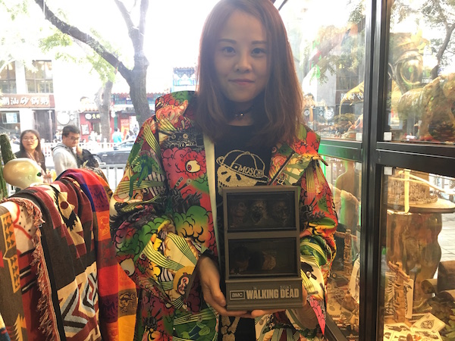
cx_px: 228
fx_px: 381
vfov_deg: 48.2
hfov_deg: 61.7
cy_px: 170
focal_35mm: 29
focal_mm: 4.15
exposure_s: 1/33
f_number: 2.2
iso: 125
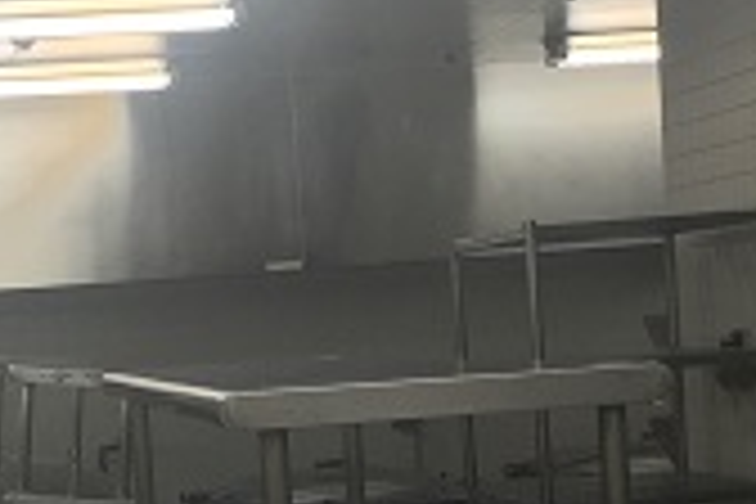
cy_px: 684
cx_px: 356
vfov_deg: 11.6
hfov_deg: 17.8
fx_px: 2415
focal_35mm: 115
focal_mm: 4.15
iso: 50
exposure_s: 1/120
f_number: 2.2
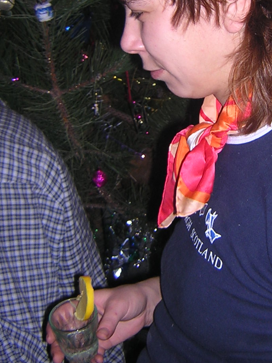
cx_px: 218
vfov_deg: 30.5
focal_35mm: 63
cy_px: 126
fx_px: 660
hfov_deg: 23.0
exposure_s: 1/60.1
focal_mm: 4.7
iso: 100
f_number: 2.6
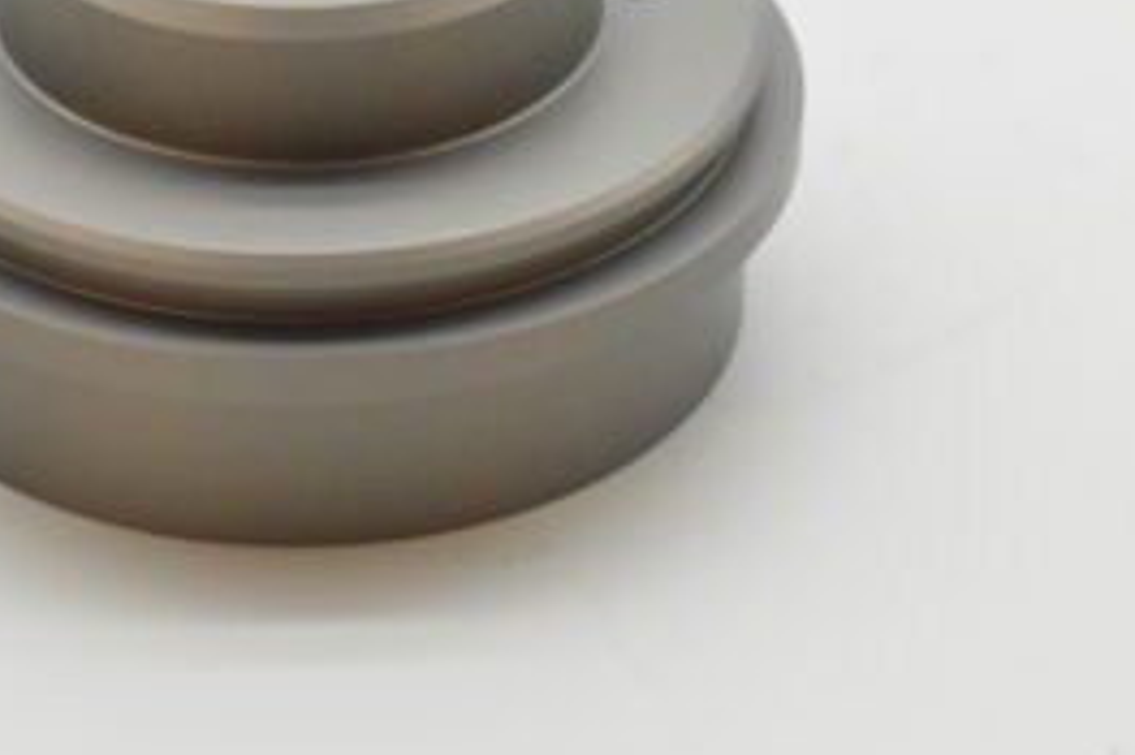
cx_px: 341
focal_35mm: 188
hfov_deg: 10.9
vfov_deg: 7.3
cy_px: 52
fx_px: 5928
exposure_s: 1/800
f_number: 8
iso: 1600
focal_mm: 55
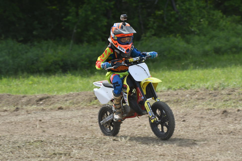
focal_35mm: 255
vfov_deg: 5.4
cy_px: 80
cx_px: 121
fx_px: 1714
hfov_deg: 8.1
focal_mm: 170
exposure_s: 1/400
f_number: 5.6
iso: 100
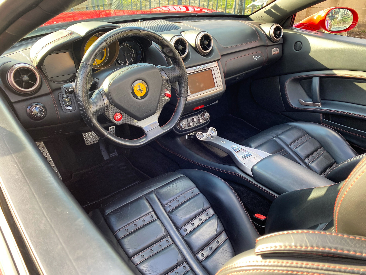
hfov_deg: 67.3
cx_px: 183
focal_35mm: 26
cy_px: 138
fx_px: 275
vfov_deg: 53.1
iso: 80
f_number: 1.8
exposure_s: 1/121
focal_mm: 4.25
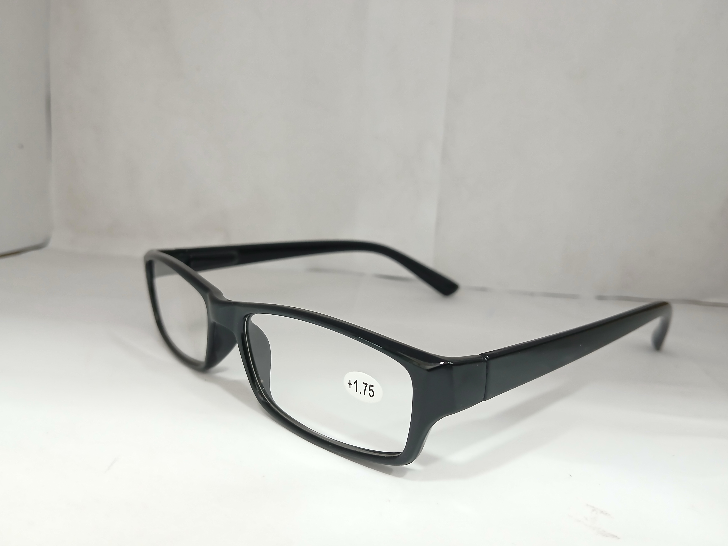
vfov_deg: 49.7
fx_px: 589
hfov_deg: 63.4
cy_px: 270
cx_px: 358
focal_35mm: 28
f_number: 1.8
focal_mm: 3.98
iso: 320
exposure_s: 1/50
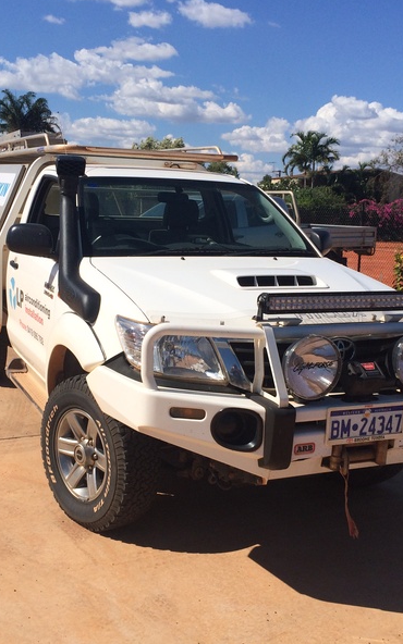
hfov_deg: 29.8
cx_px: 180
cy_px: 319
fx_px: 756
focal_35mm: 43
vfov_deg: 46.2
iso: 40
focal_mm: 4.12
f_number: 2.2
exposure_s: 1/4115
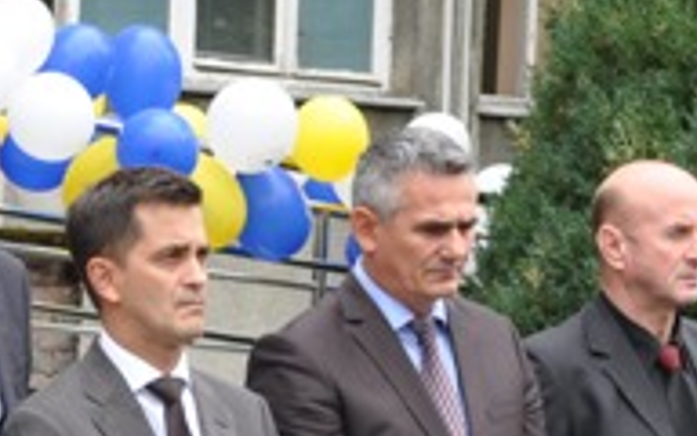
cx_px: 87
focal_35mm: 178
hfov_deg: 11.7
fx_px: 3381
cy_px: 710
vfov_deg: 7.2
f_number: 5.6
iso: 200
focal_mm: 28
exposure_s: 1/125
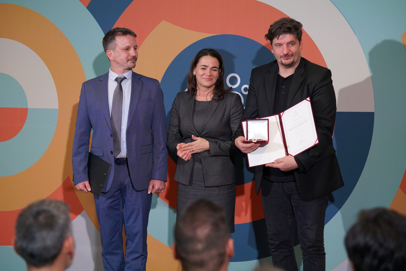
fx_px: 1049
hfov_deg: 21.9
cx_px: 203
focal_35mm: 93
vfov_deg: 14.7
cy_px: 136
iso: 1600
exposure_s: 1/160
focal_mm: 93
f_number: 4
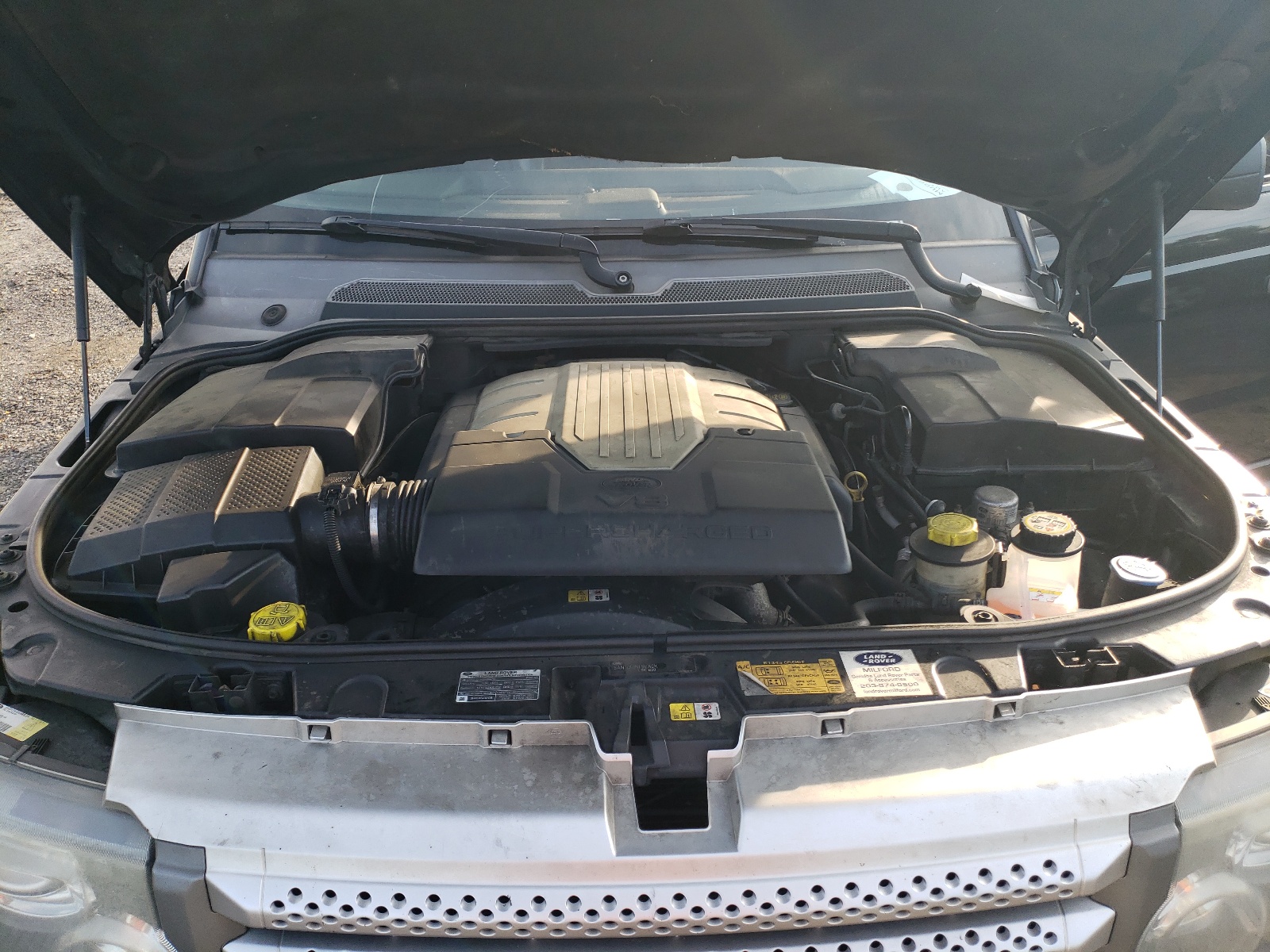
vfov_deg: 53.1
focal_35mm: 26
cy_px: 476
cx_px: 635
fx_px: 954
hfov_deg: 67.3
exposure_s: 1/455
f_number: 1.5
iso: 50
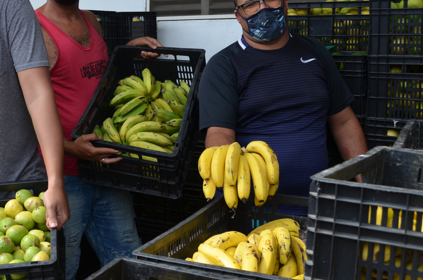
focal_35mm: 53
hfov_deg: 36.4
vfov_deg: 25.3
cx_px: 91
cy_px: 99
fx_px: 621
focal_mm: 22
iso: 200
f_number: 7.1
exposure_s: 1/200
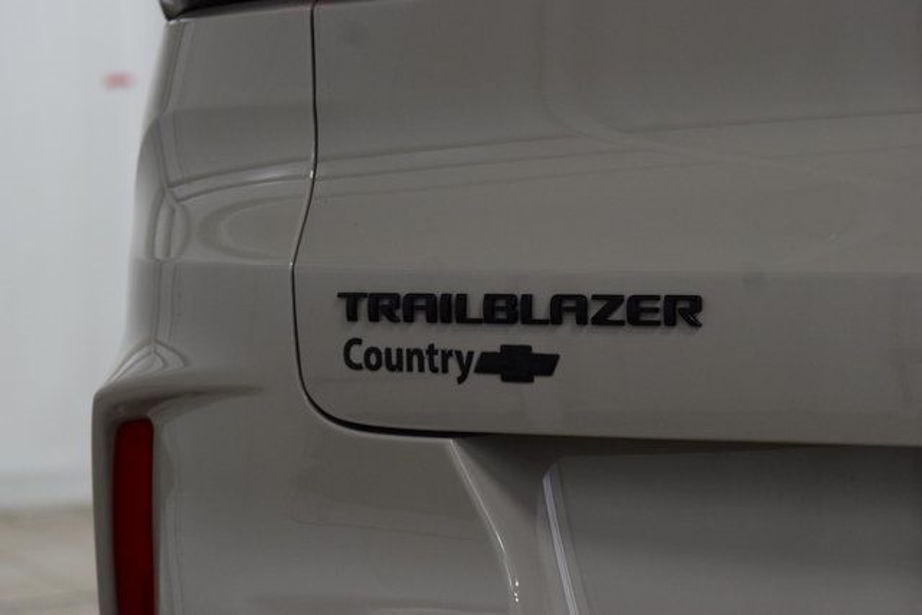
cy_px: 308
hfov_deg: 19.5
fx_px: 2690
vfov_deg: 13.0
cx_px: 461
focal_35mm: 105
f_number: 5.6
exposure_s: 1/125
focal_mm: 70
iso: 1600
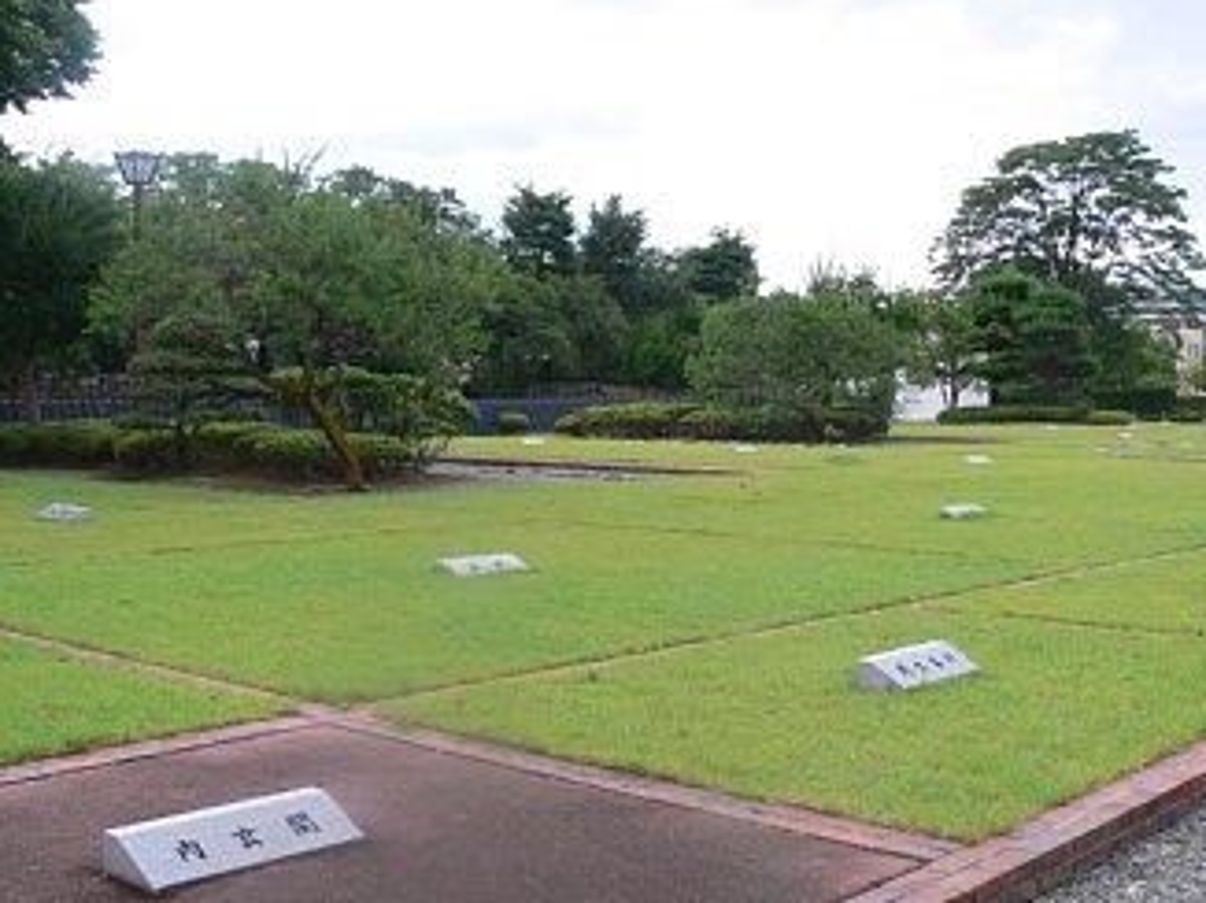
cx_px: 732
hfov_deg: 43.6
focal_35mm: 43
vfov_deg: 33.5
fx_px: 1497
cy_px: 481
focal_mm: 7.4
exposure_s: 1/125
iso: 80
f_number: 5.6
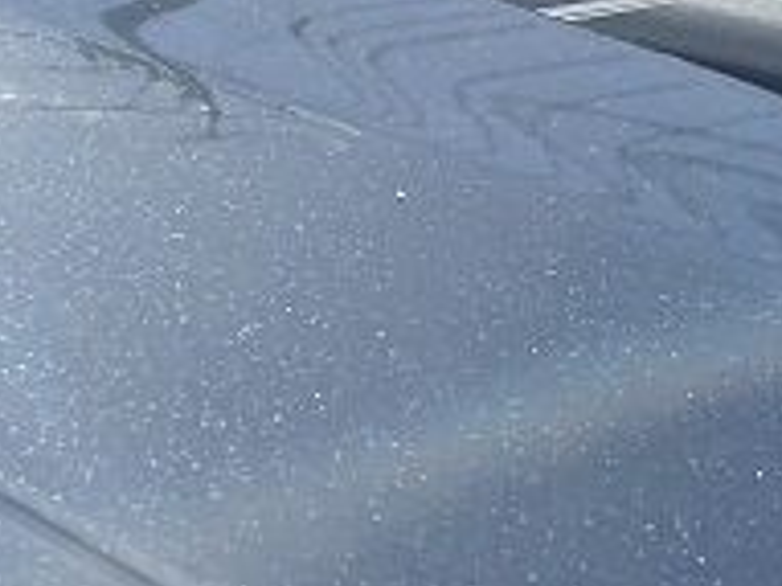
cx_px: 702
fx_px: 2483
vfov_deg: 13.0
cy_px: -174
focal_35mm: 110
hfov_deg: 17.6
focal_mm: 4.2
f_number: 1.6
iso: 32
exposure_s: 1/1916
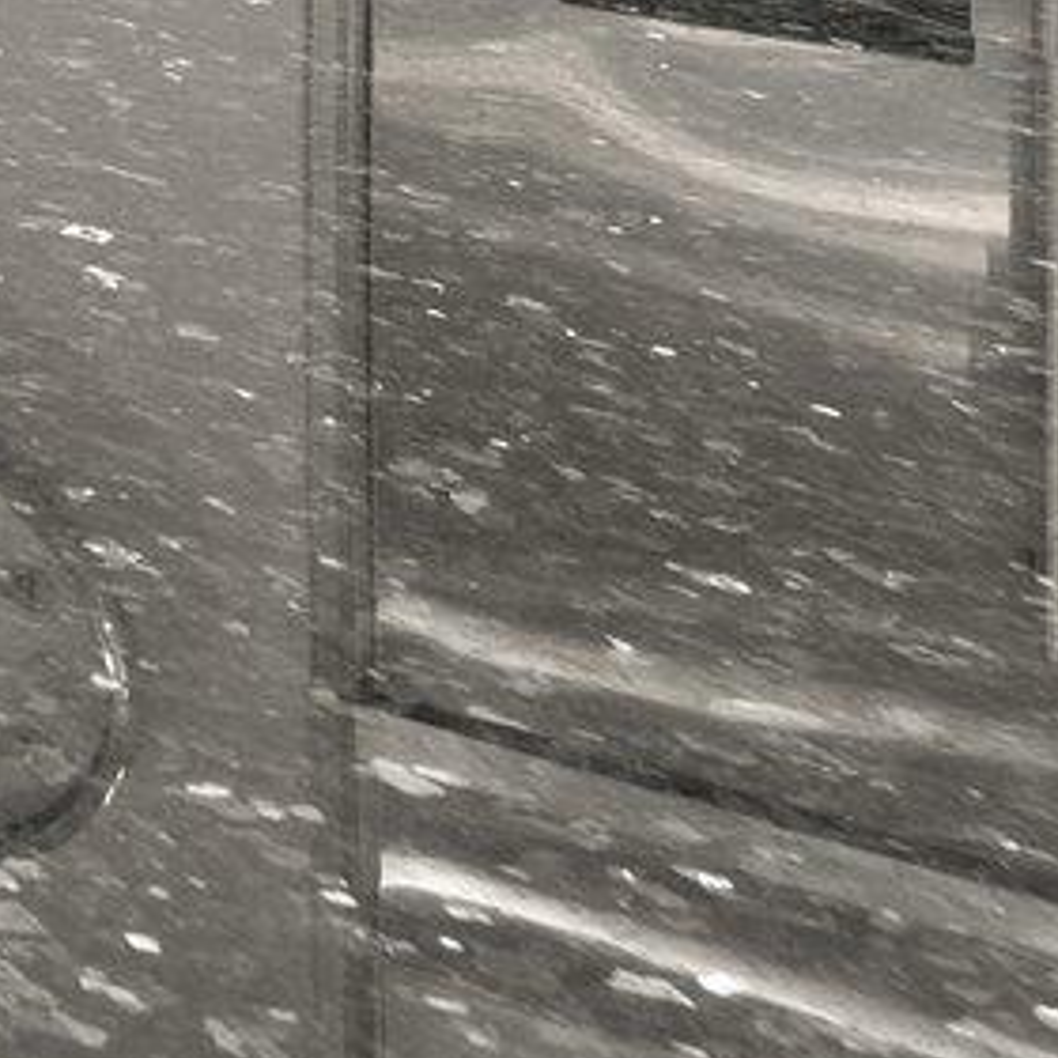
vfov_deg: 16.1
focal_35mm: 87
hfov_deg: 10.6
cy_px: -962
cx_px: -2346
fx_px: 3008
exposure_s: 1/8
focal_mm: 14
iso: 500
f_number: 8
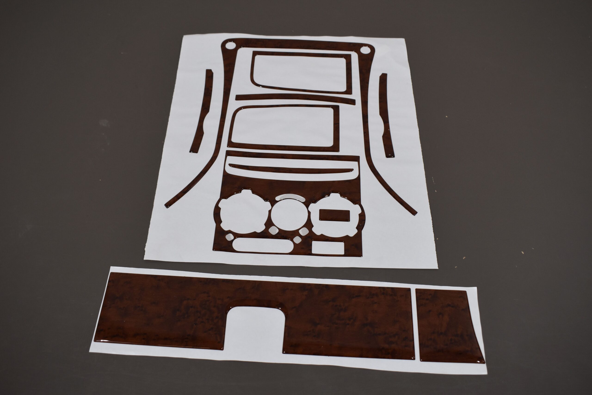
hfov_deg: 55.1
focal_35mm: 34
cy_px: 198
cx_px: 296
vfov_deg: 38.4
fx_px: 567
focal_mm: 23
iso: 400
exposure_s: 1/125
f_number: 5.6
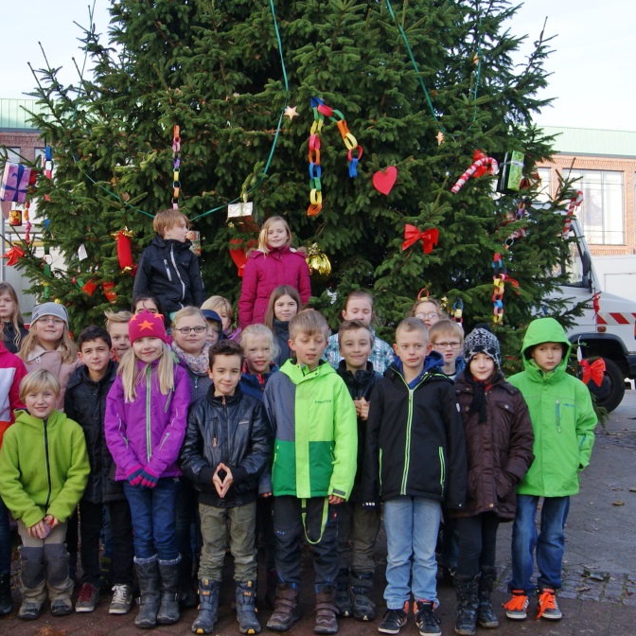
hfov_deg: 46.9
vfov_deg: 47.2
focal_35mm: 35
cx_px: 251
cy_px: 316
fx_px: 728
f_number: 8
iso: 100
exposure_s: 1/60
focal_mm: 18
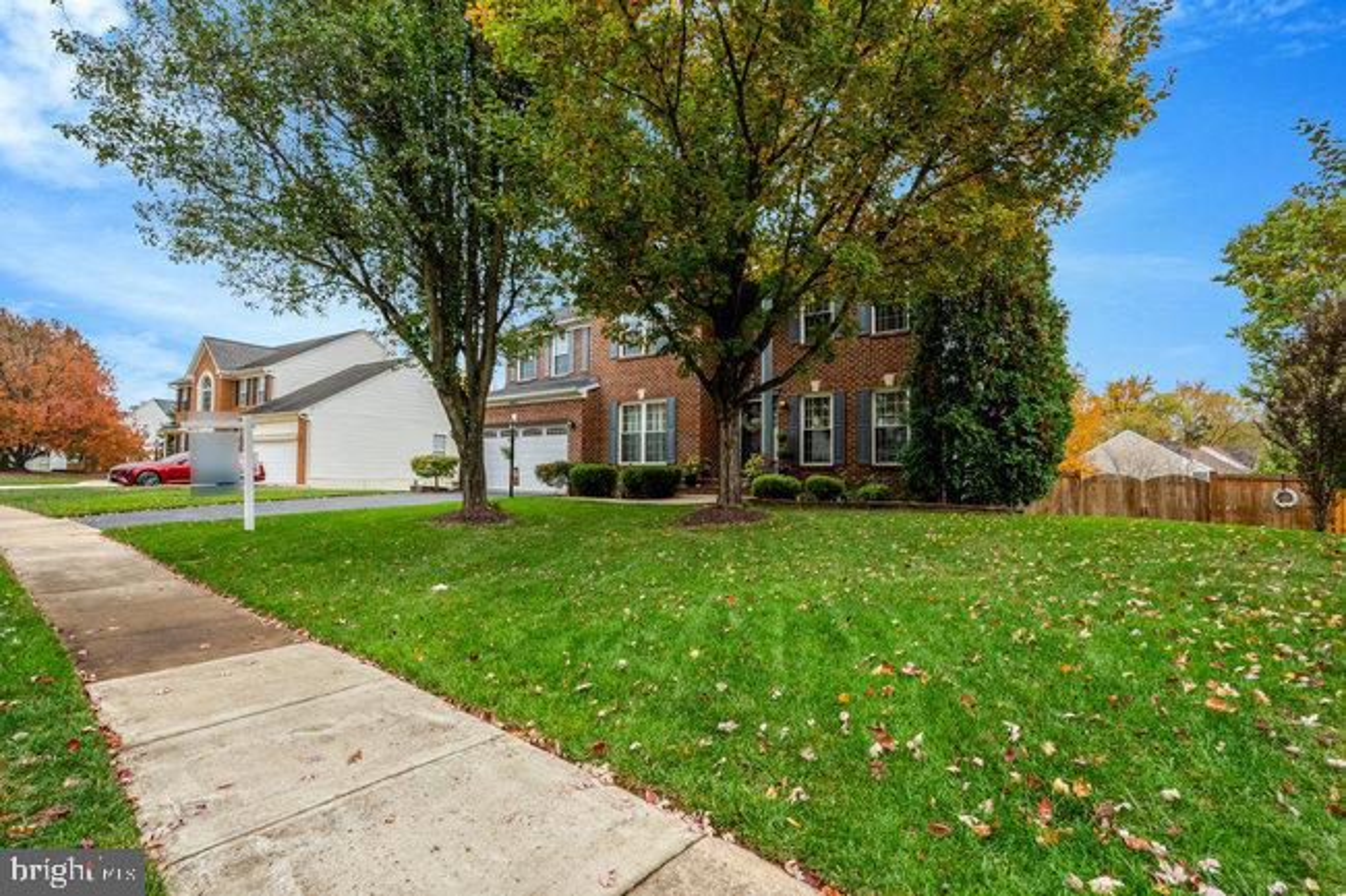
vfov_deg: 73.7
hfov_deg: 96.8
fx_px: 598
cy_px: 448
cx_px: 673
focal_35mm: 16
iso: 1250
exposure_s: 1/320
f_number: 8
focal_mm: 16
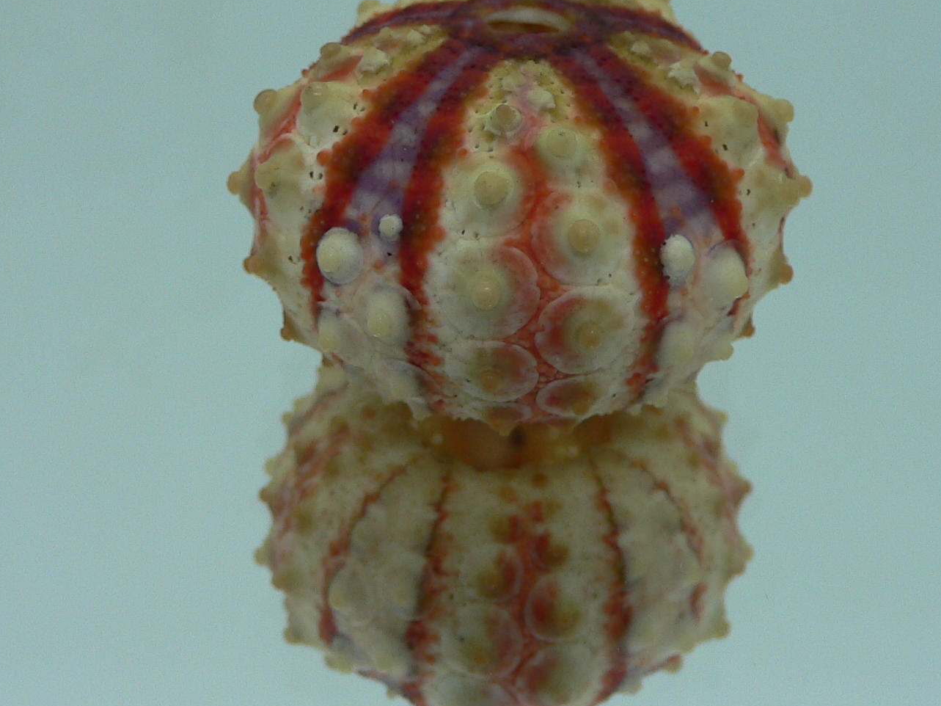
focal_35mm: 55
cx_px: 505
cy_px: 285
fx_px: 1495
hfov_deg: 34.9
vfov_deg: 26.5
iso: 80
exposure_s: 1/60
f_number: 2.8
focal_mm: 4.6
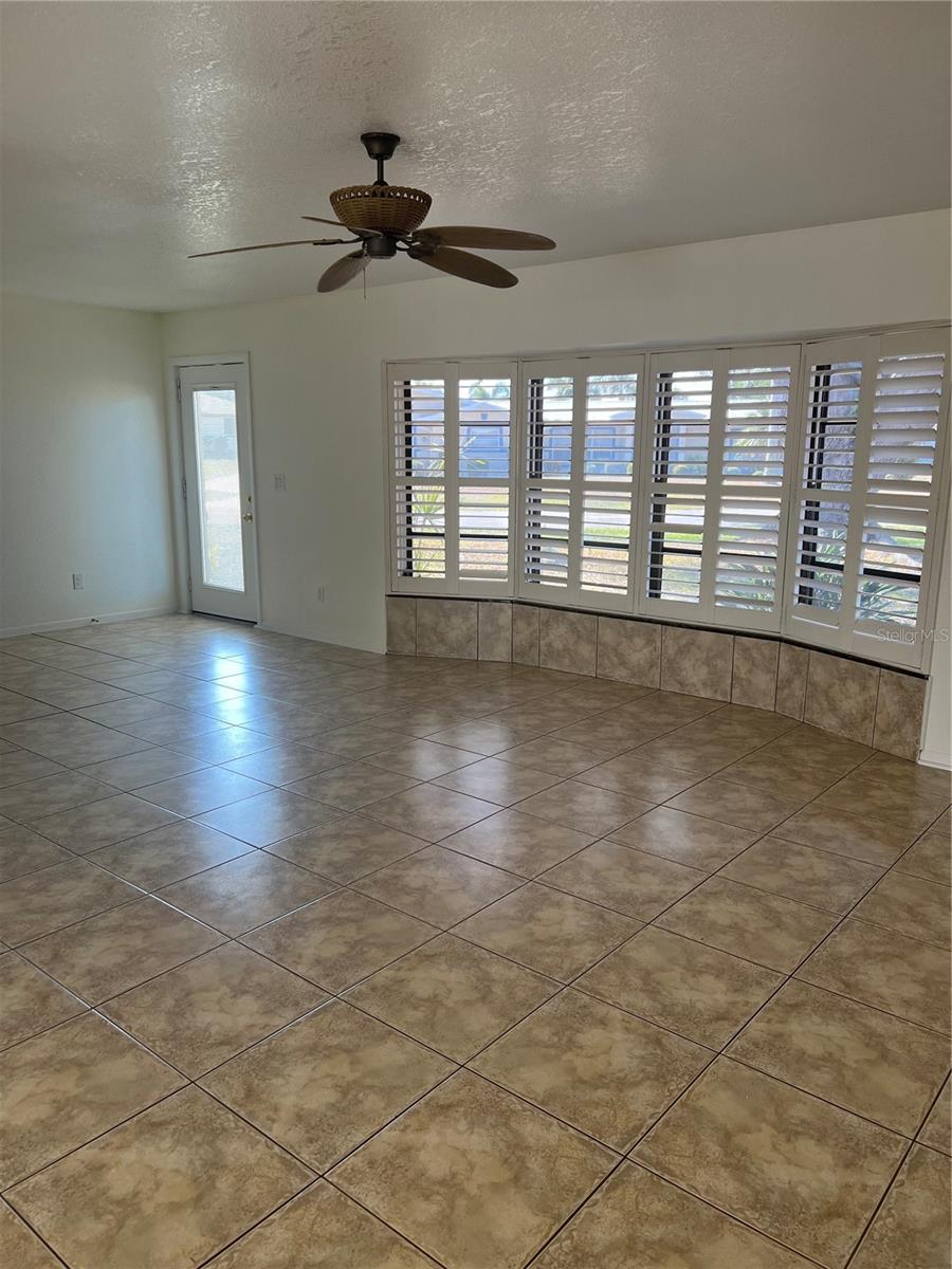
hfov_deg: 53.1
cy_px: 634
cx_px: 476
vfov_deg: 67.3
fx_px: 953
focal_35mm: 26
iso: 64
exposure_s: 1/120
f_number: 1.5
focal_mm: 5.7
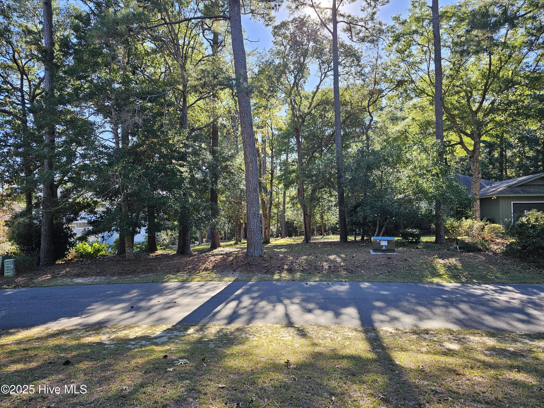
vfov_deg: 58.9
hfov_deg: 73.9
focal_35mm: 23
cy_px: 204
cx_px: 272
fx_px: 361
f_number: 1.7
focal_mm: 6.3
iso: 25
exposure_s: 1/180
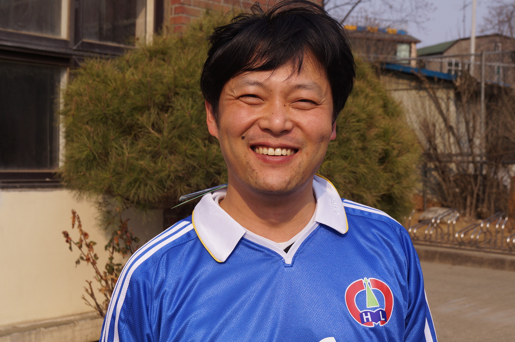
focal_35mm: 52
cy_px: 171
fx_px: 750
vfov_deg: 25.7
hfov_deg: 37.9
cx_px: 258
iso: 100
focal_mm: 35
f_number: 9
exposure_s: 1/250
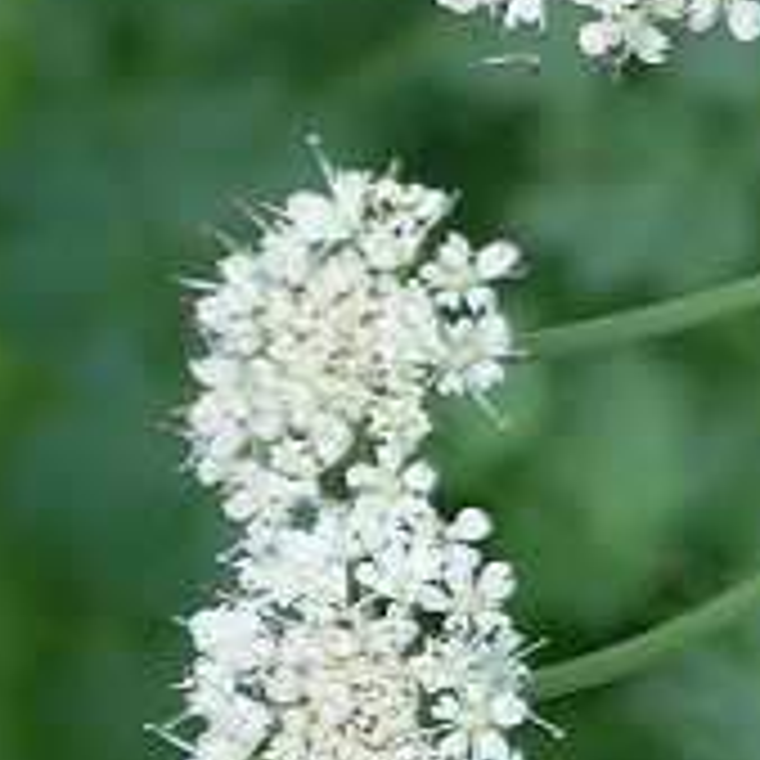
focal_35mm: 288
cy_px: 16
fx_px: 7154
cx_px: 1718
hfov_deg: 5.9
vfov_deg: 6.1
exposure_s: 1/100
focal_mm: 10.1
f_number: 3.2
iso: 80
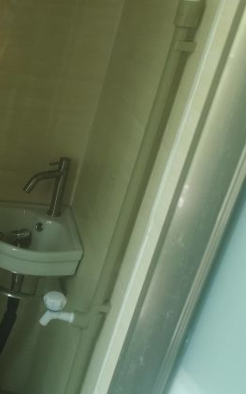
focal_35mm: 54
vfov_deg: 37.4
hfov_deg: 21.0
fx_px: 579
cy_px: 233
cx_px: -102
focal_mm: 5.58
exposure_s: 1/50
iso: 200
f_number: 1.8
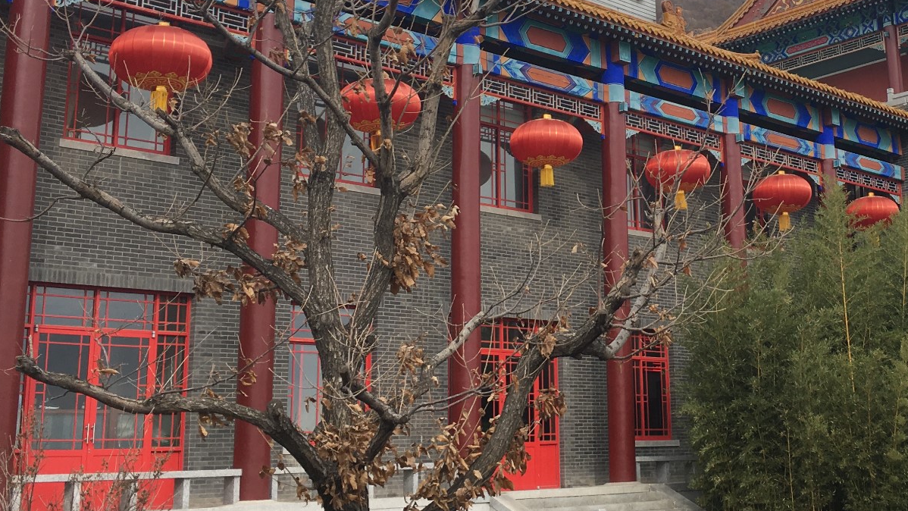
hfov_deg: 37.3
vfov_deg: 22.1
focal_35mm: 54
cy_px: 146
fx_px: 1300
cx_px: 707
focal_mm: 4.15
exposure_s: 1/475
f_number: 2.2
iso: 25
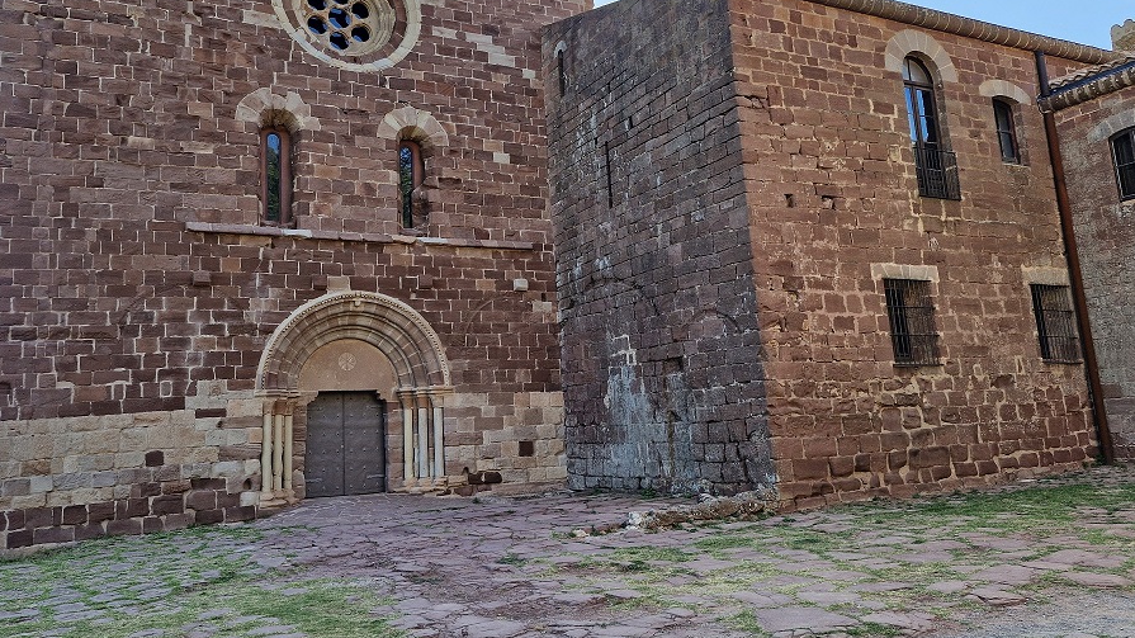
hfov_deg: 67.7
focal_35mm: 28
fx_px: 843
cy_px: 254
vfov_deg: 41.3
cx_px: 505
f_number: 1.8
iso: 50
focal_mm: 5.54
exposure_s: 1/403
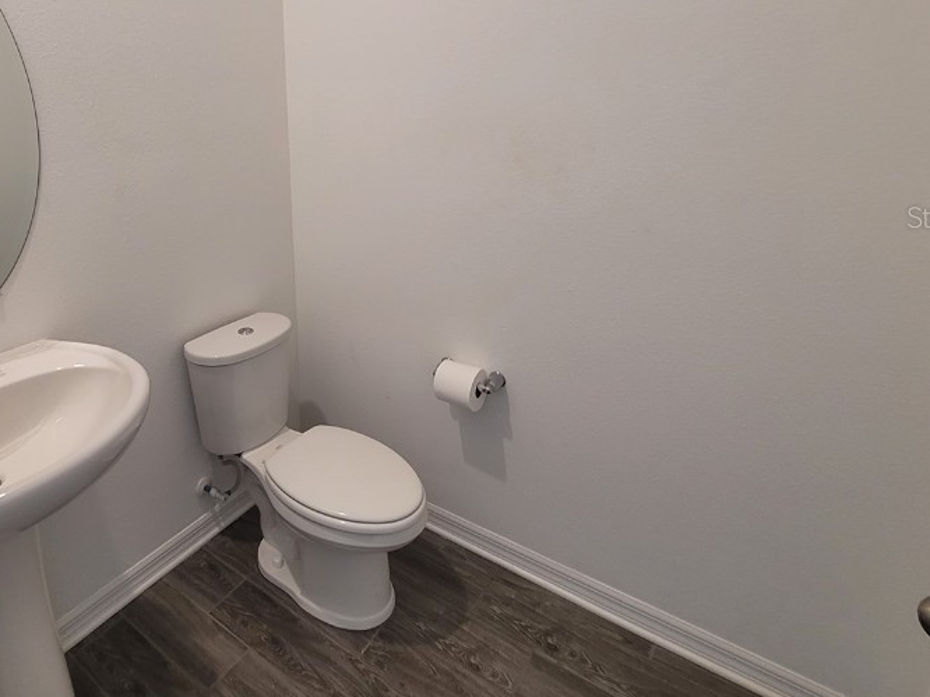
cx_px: 324
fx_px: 537
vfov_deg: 63.8
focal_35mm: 20
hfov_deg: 79.5
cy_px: 217
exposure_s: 1/60
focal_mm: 2.2
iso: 160
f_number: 2.2
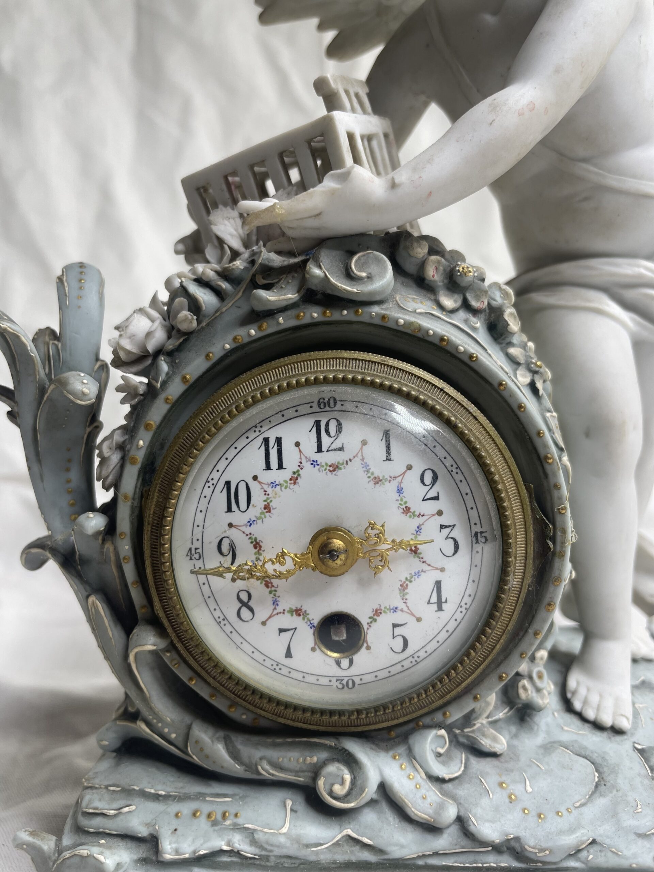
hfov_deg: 53.1
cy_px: 436
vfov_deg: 67.3
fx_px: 655
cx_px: 327
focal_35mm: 26
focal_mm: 4.2
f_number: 1.6
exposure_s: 1/121
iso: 40
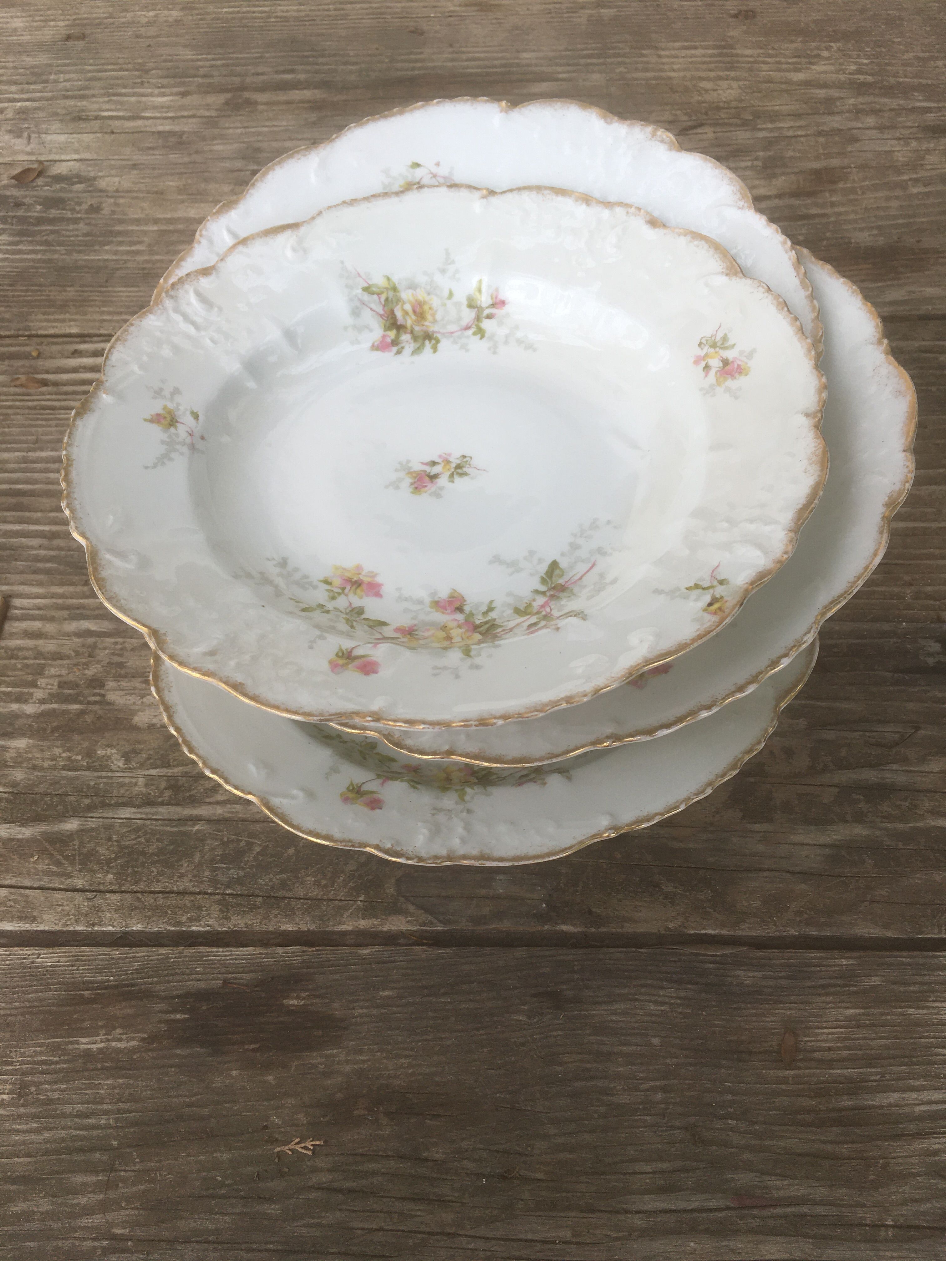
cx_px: 473
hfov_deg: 48.2
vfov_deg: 61.7
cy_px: 630
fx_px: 1057
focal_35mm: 29
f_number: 2.2
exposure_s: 1/469
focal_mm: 4.15
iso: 25
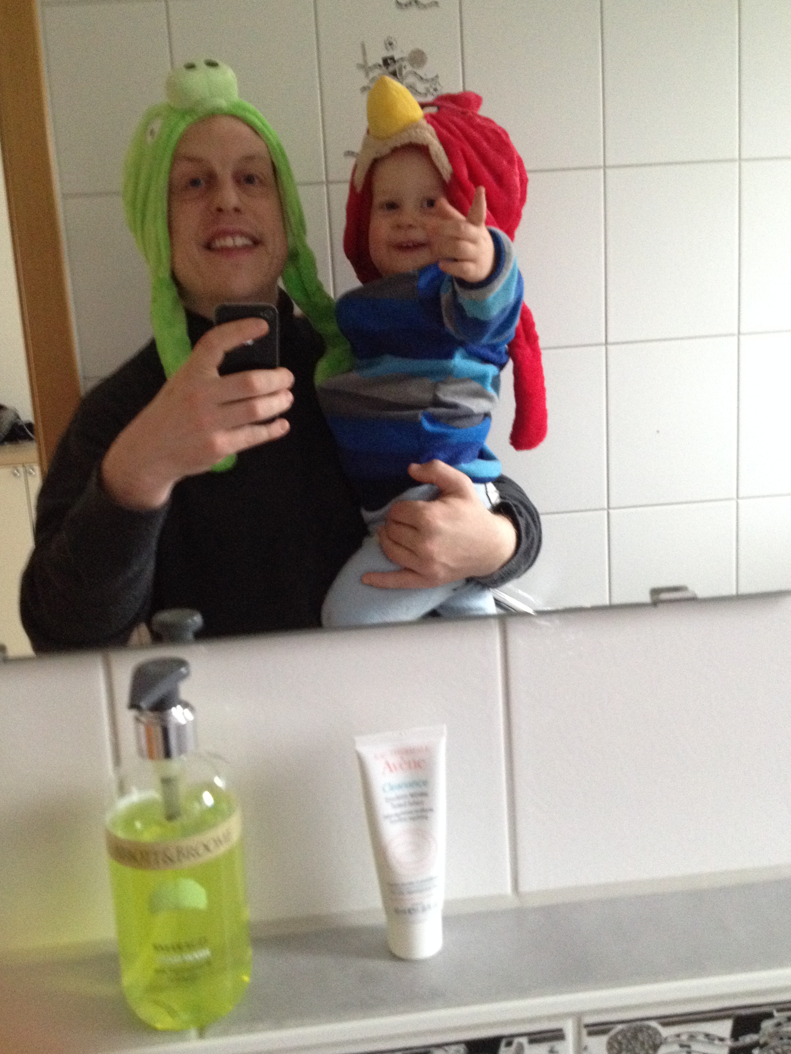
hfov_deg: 37.7
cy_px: 513
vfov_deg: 49.0
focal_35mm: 38
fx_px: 1158
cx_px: 370
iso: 400
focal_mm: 4.28
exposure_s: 1/15
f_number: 2.4
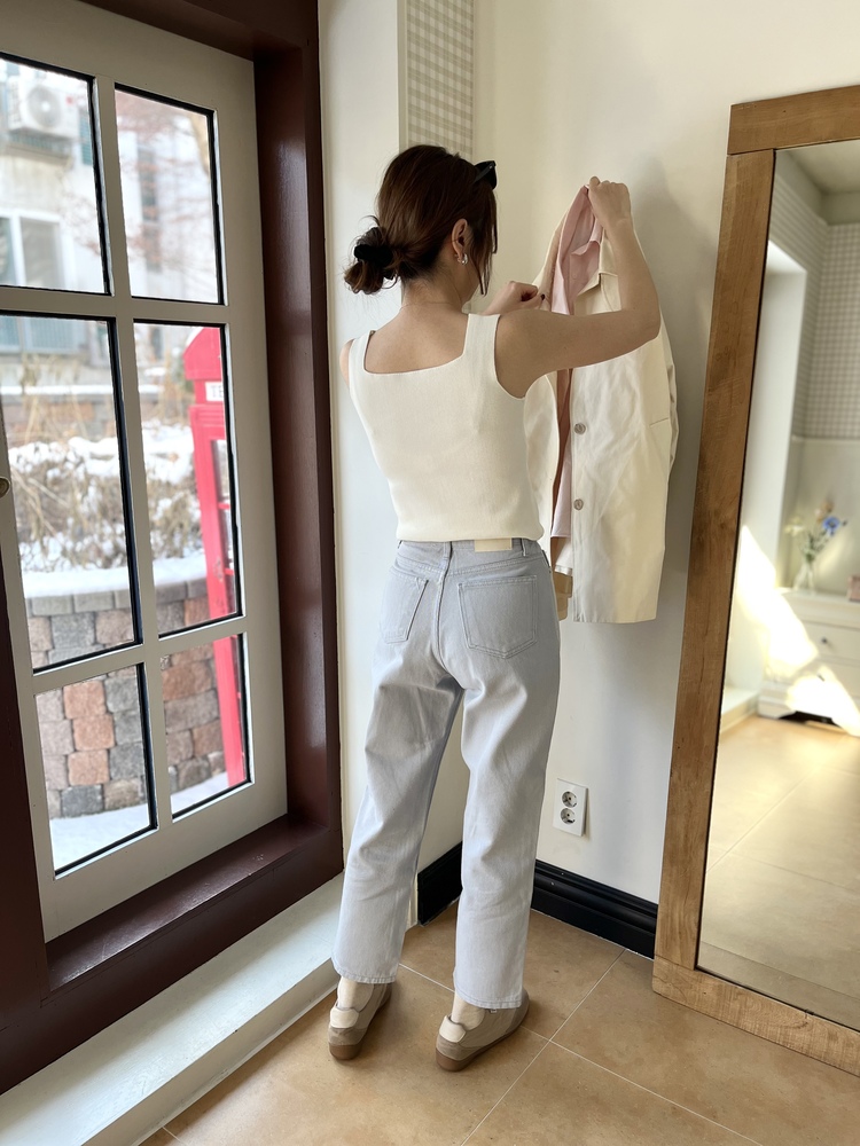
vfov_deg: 67.3
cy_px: 573
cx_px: 430
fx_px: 861
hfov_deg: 53.1
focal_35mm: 26
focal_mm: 5.1
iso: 80
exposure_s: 1/122
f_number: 1.6
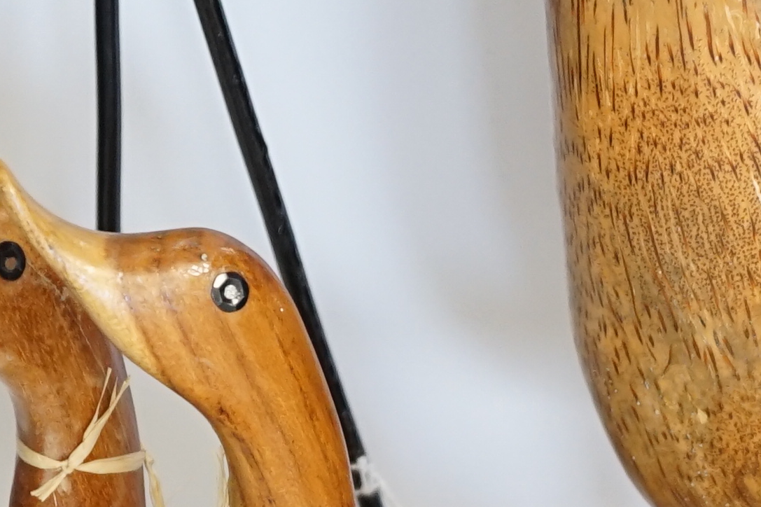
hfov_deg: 12.6
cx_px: 575
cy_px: 865
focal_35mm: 163
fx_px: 3444
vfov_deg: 8.2
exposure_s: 1/60
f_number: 3.5
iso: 1000
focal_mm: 30
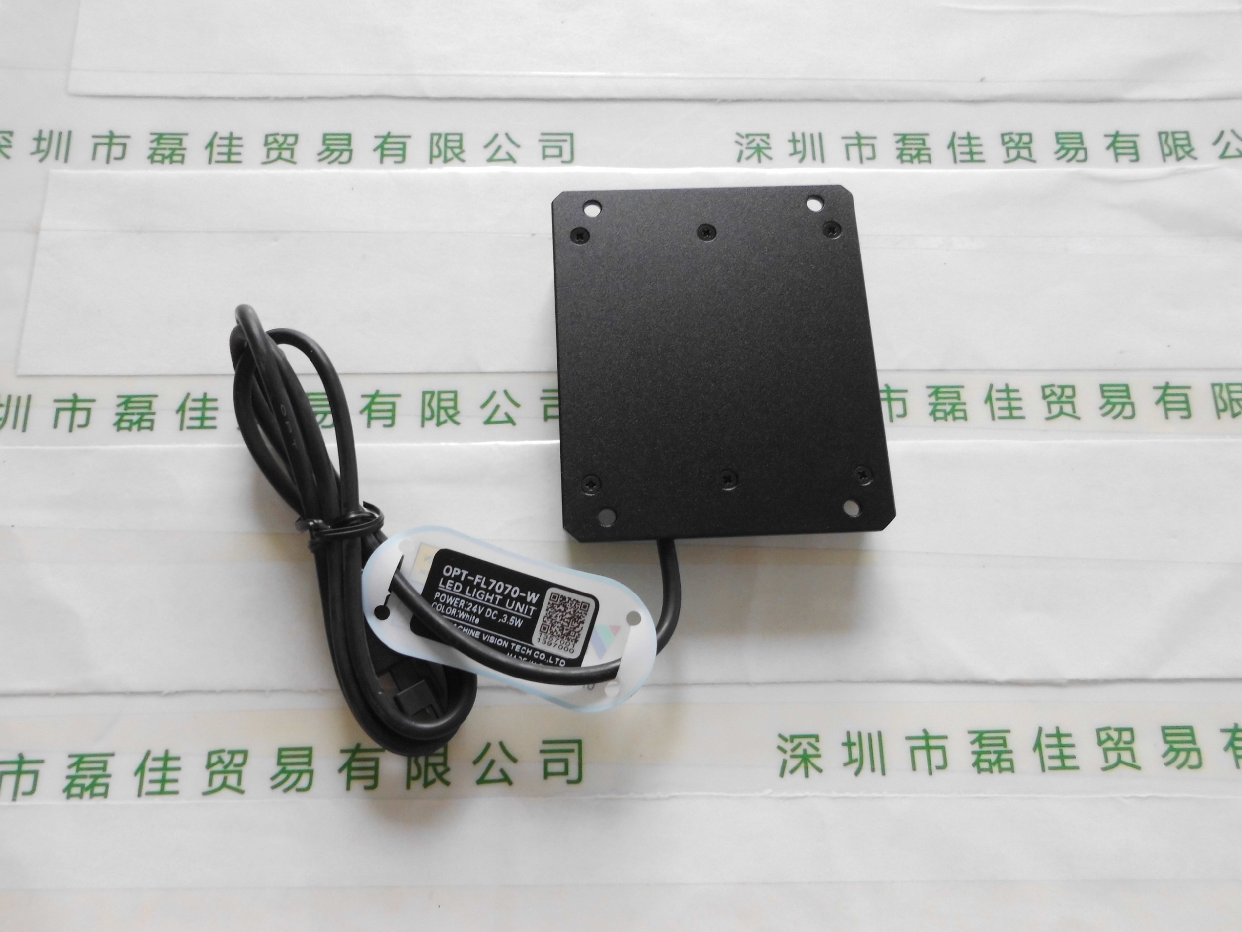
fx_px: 933
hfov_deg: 67.3
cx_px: 621
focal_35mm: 26
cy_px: 466
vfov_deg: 53.1
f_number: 3.2
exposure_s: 1/60
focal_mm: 4.6
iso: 200
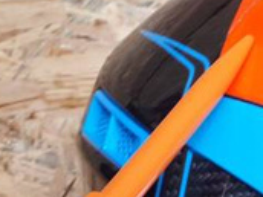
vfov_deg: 13.3
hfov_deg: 17.3
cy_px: 192
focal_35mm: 110
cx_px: 292
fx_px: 836
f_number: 1.9
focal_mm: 3.6
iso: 40
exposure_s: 1/33
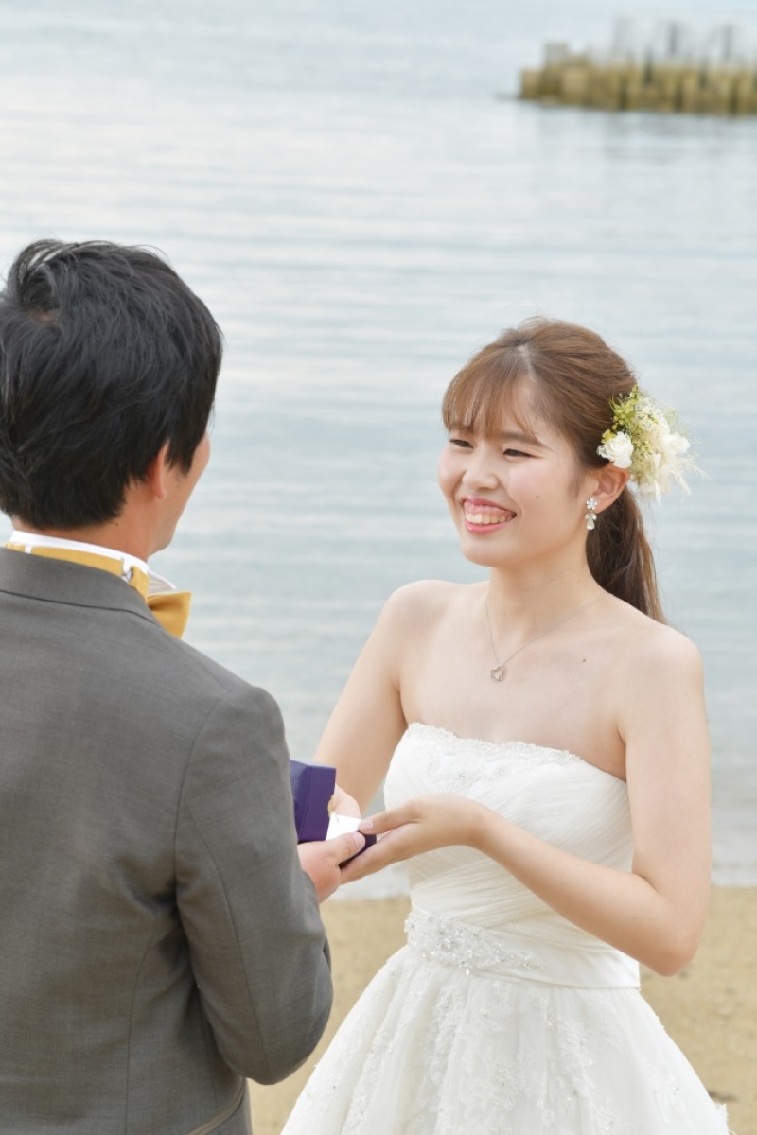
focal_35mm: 105
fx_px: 3312
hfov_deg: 13.0
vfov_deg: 19.5
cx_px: 378
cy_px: 568
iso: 200
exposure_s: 1/125
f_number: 8
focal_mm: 105
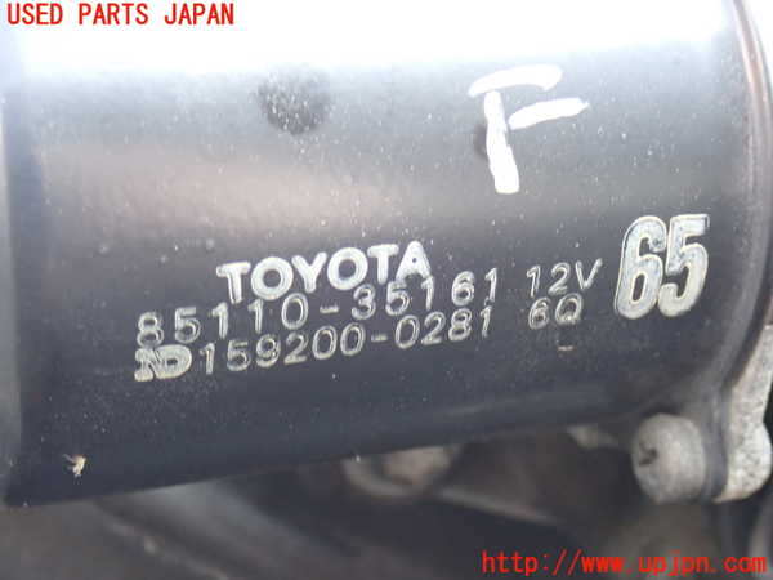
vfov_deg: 20.7
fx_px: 1585
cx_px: 386
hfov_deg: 27.4
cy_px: 290
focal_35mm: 71
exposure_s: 1/50
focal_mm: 12.73
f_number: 3.9
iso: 800
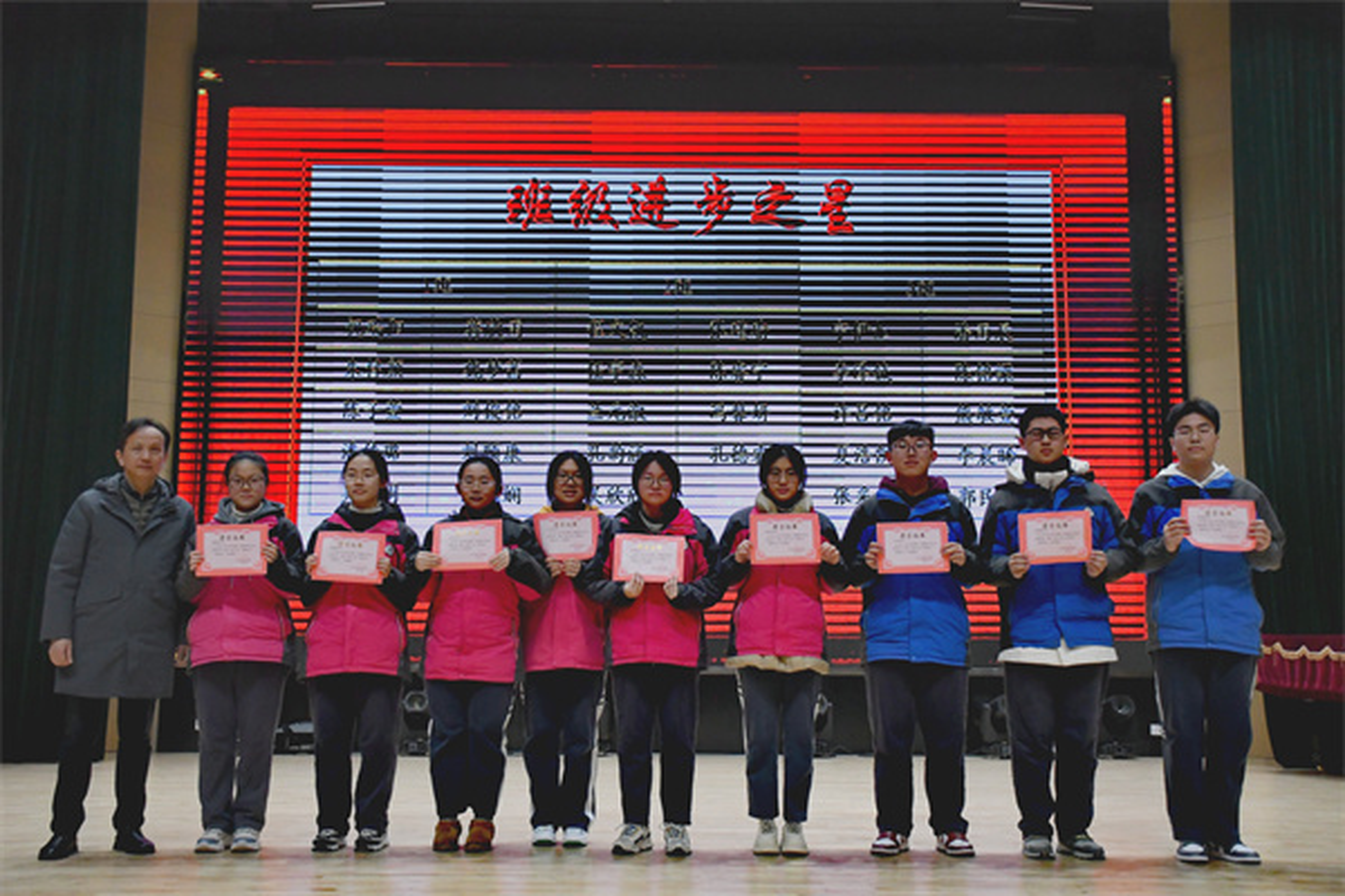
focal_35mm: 39
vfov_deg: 34.2
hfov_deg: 49.6
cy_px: 448
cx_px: 672
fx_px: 1457
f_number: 4.5
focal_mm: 26
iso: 3200
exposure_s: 1/2000
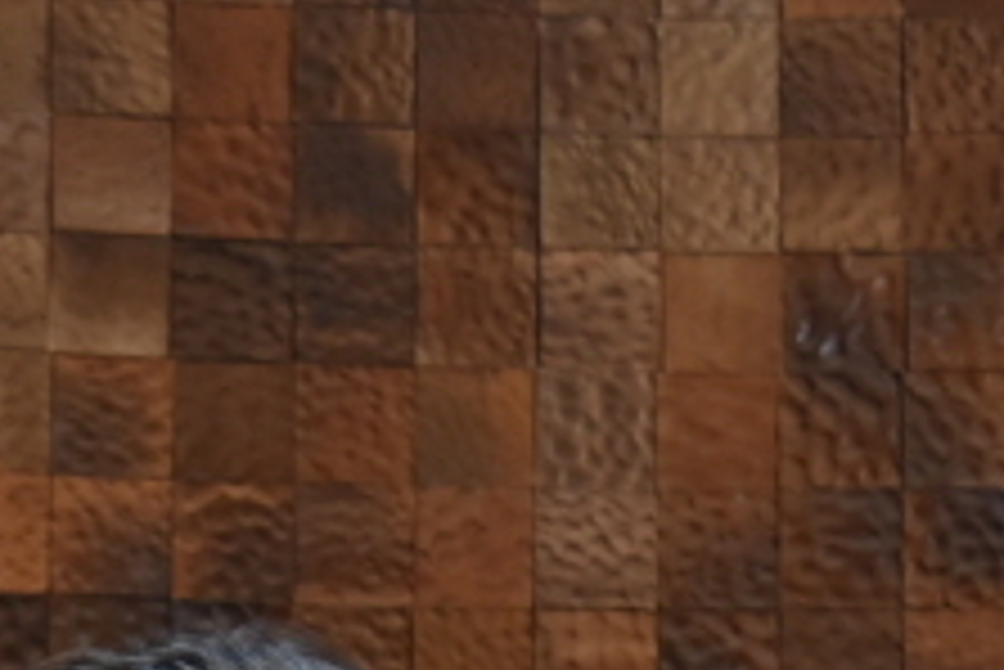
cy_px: 1241
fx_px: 6390
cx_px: -50
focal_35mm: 229
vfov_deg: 5.9
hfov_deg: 8.9
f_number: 4.5
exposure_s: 1/60
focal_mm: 34
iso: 640
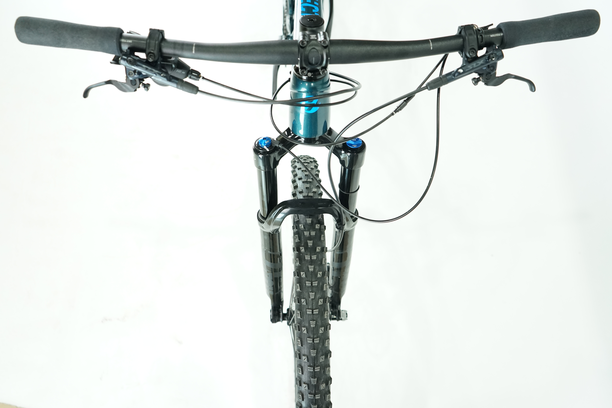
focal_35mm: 29
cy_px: 204
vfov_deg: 45.0
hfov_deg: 63.7
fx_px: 493
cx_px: 306
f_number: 4
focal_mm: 29
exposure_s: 1/200
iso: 2000
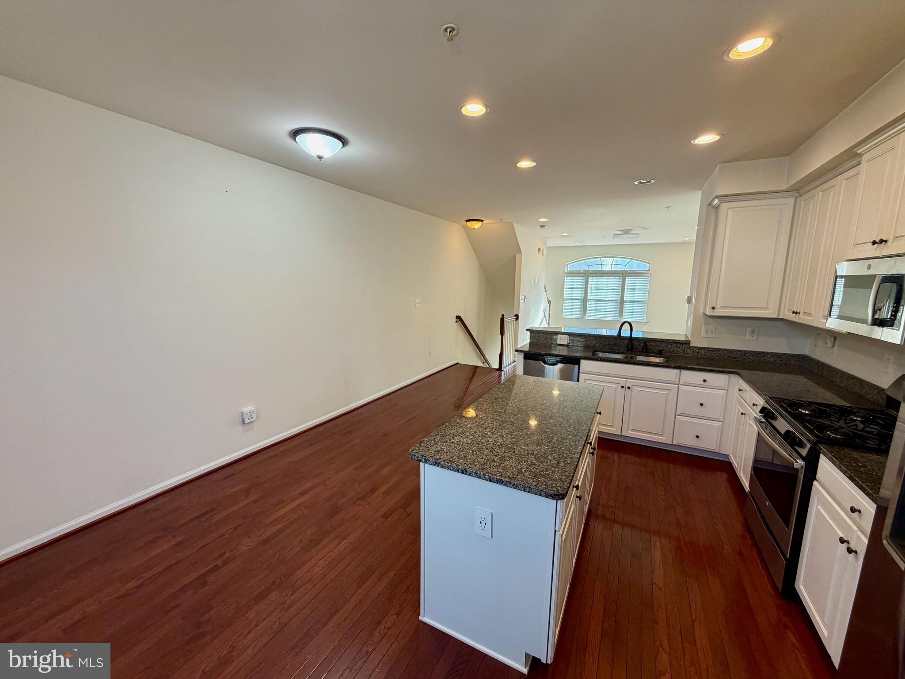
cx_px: 452
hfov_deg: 102.1
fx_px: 366
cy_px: 340
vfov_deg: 85.7
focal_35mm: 14
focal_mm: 2.22
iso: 200
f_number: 2.2
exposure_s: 1/120
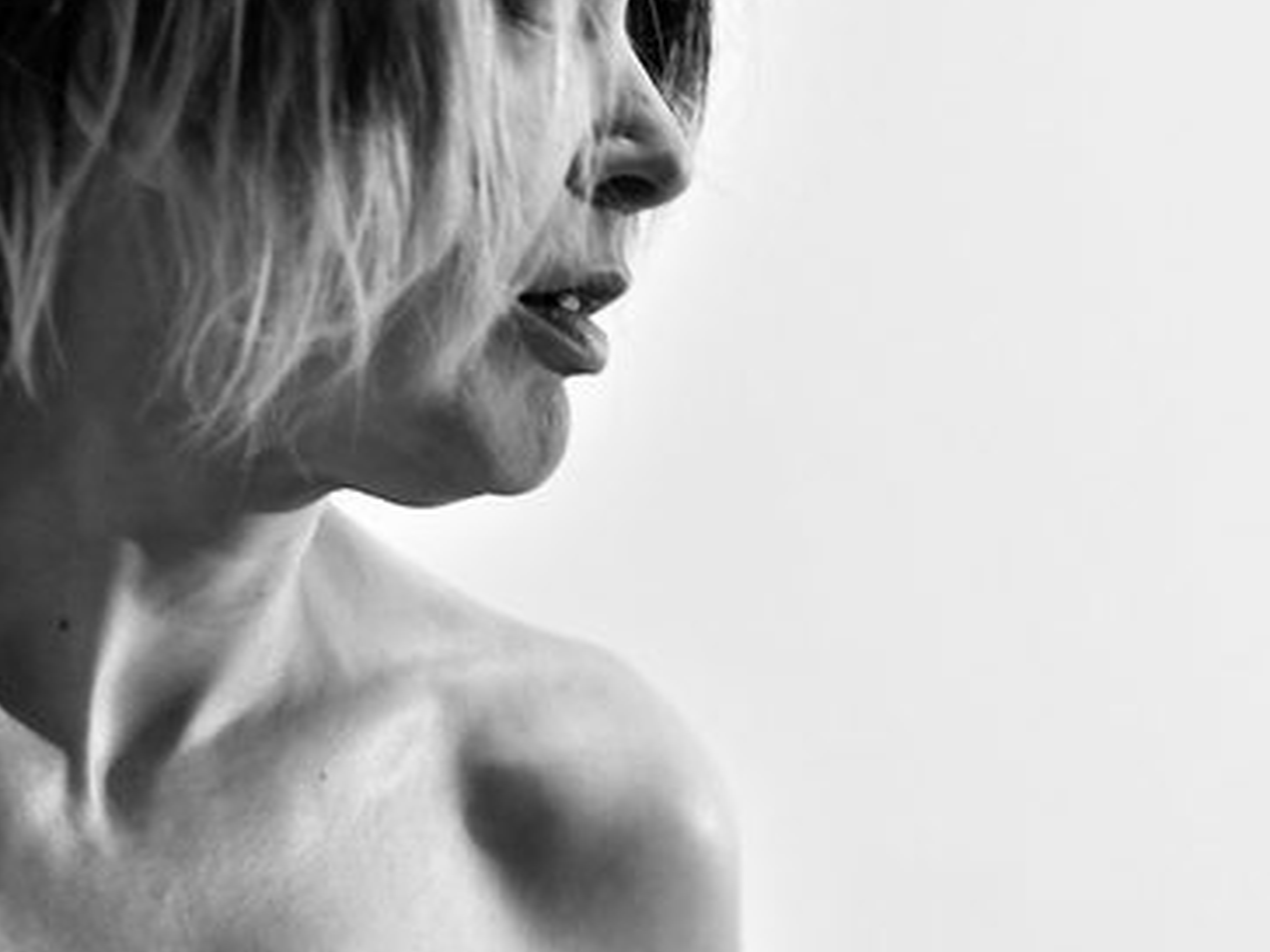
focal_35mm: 119
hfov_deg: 16.6
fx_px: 4366
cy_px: 105
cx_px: 663
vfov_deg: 12.4
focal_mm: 50
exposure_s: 1/160
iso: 1250
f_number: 2.2
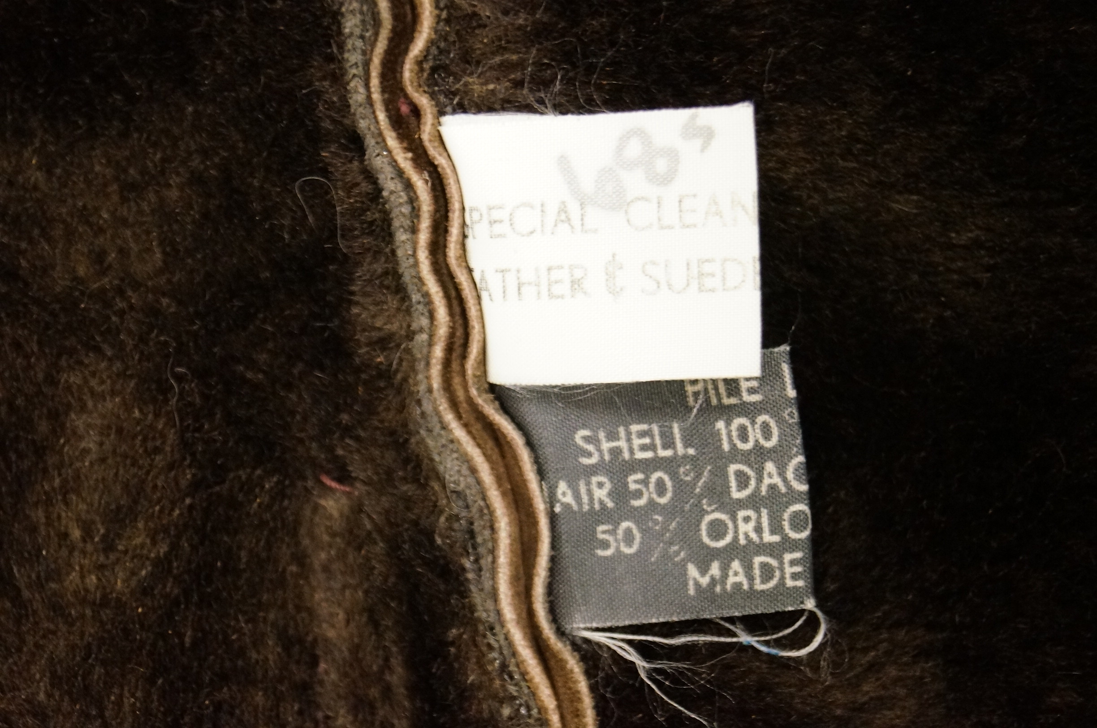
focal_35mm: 75
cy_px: 364
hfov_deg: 27.0
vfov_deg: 18.1
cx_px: 548
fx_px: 2282
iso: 3200
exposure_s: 1/30
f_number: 5.6
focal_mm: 50
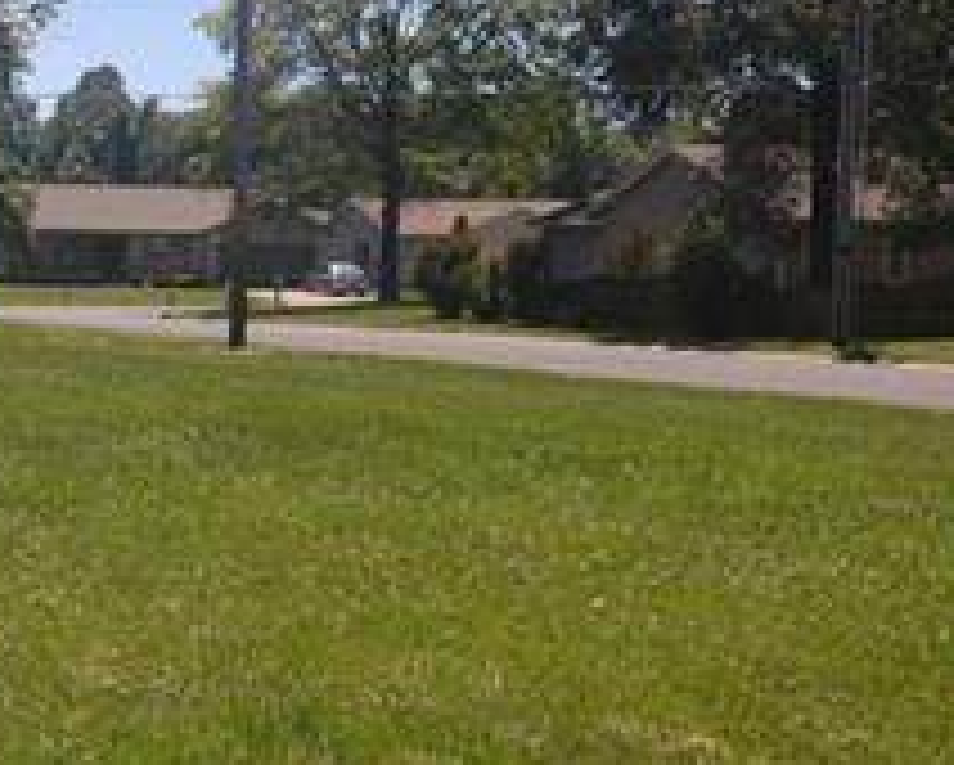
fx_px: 1922
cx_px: -500
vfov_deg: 22.5
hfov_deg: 22.5
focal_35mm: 68
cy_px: 360
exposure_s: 1/125
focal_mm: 10
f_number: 5.6
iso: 100
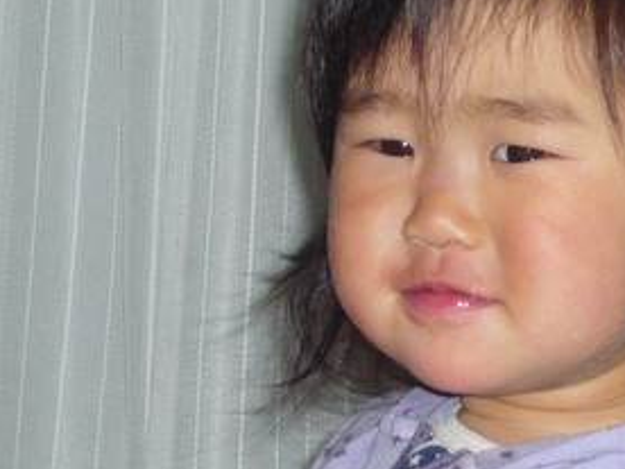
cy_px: 138
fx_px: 3792
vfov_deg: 7.1
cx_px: 451
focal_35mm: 210
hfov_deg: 9.4
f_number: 5.4
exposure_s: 1/60
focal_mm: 15.2
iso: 320
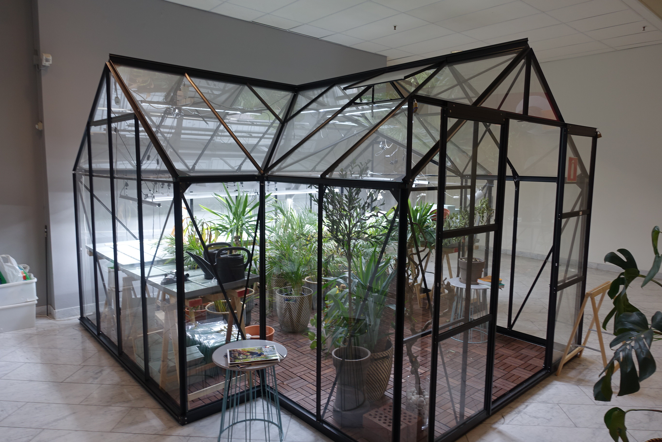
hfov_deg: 73.7
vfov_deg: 53.1
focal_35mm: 24
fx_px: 441
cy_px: 221
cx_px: 331
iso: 125
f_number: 2.8
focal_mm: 8.8
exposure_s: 1/40
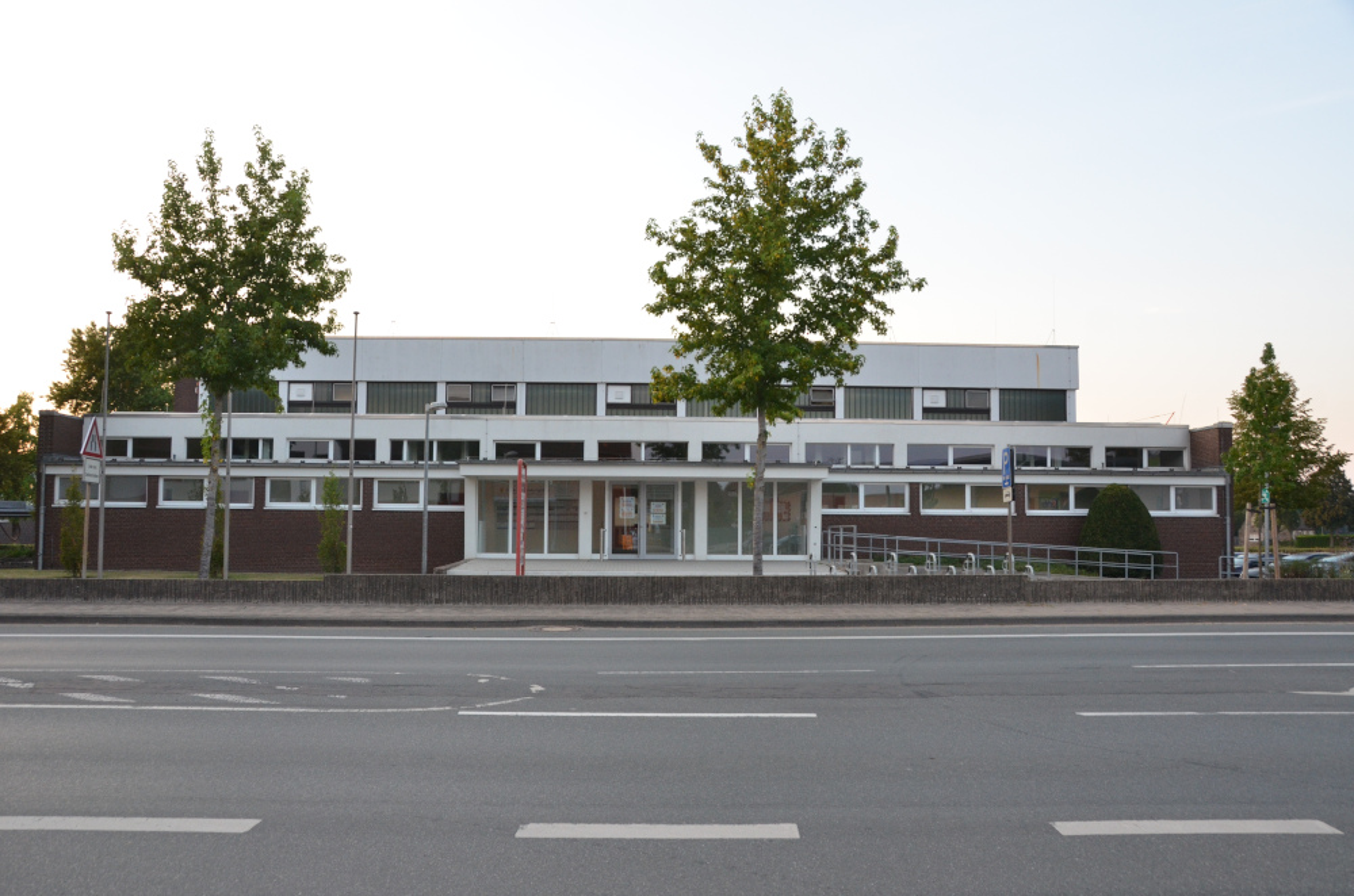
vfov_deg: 43.4
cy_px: 448
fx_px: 1126
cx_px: 677
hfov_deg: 62.0
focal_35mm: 30
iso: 800
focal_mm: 20
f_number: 7.1
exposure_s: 1/200
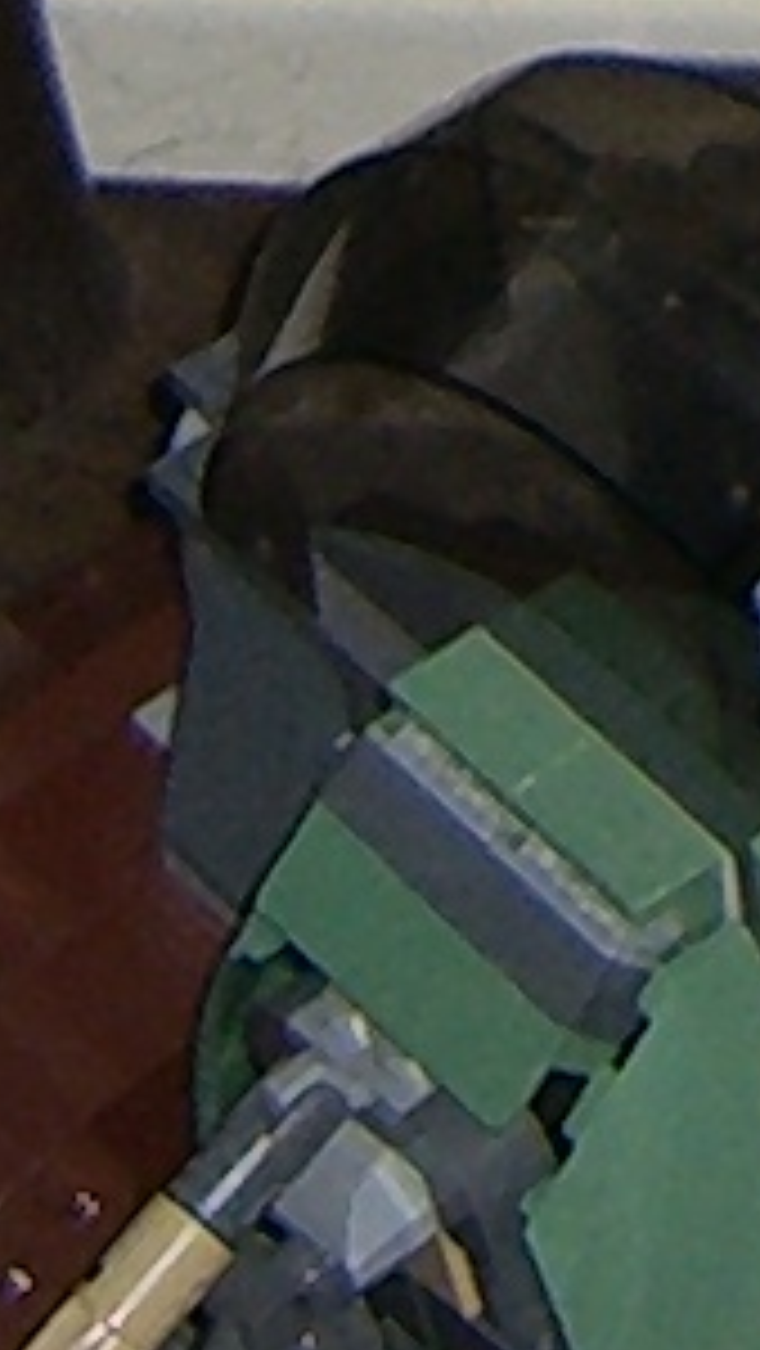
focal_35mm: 389
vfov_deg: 5.1
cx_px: 2554
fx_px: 13921
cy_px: -3208
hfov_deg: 3.1
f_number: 2.7
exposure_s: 1/60
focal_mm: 6.2
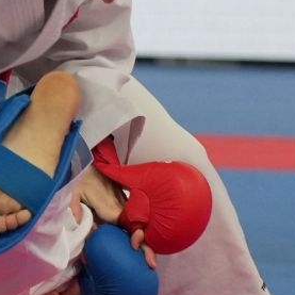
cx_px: -215
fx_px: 8147
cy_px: -219
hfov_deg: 2.1
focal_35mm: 845
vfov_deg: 2.1
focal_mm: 102
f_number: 2.8
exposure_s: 1/1000
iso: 1600
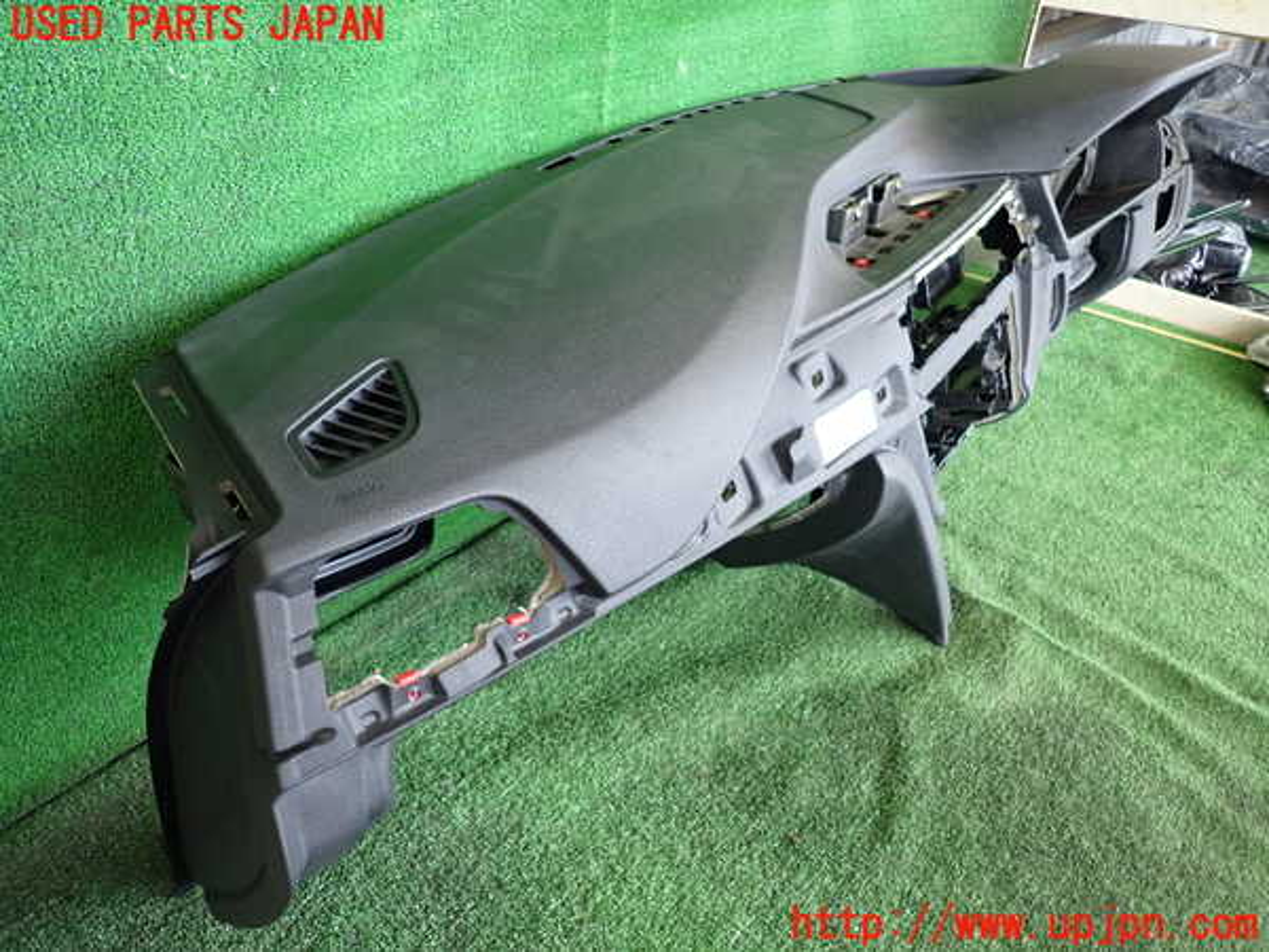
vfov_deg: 54.9
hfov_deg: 69.4
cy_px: 476
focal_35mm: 25
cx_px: 634
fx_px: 916
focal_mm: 4.5
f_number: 2
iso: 400
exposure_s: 1/125
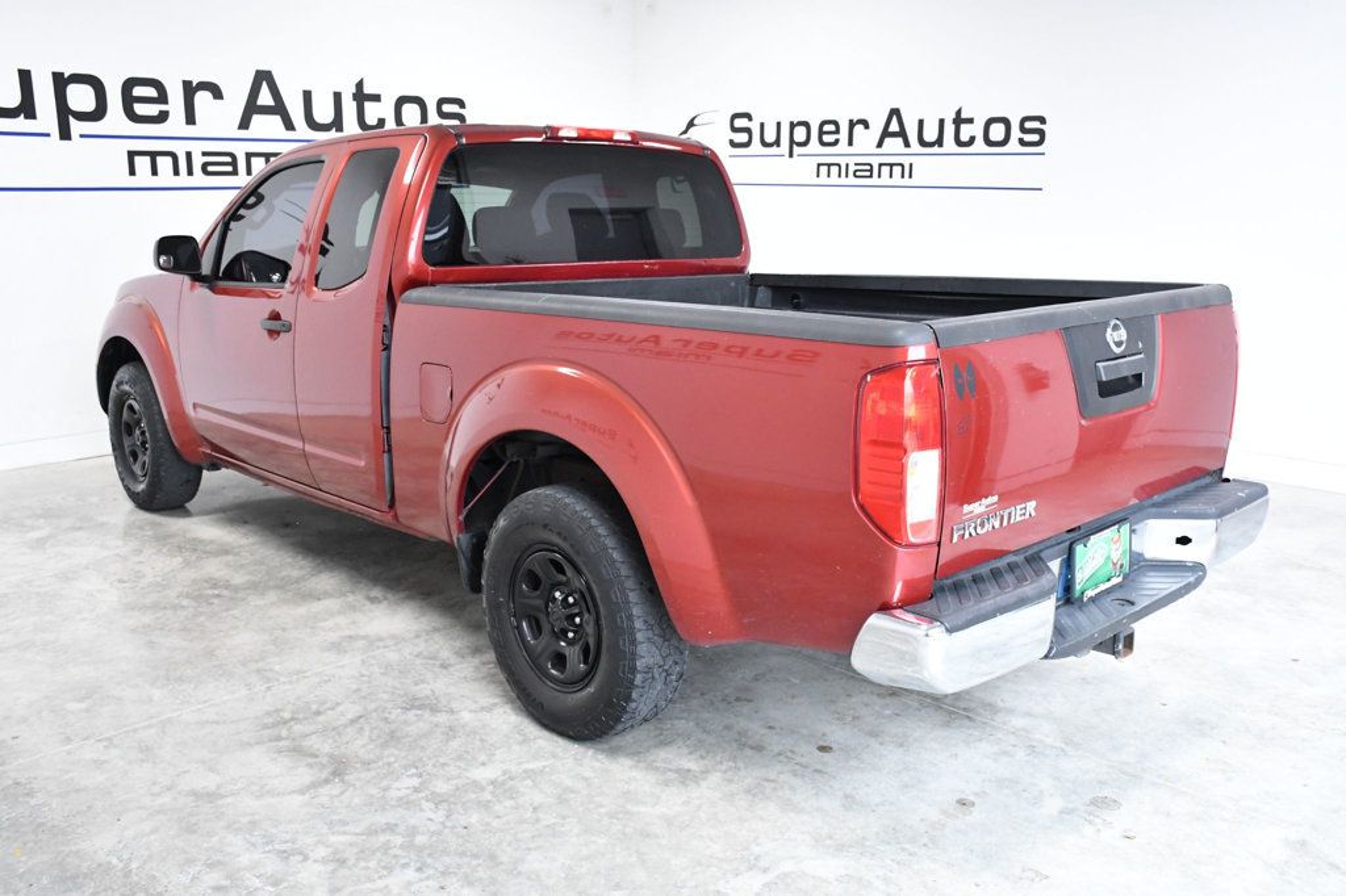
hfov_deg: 57.2
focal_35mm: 33
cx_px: 673
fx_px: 1233
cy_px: 448
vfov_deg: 39.9
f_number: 7.1
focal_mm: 22
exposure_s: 1/200
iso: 2500
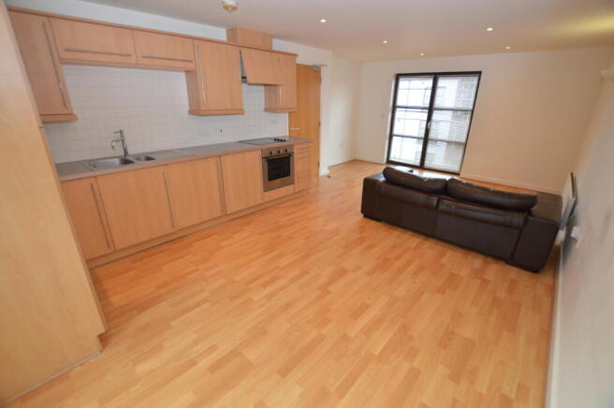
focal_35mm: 15
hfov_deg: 100.4
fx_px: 256
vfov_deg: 77.2
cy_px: 204
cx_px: 307
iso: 400
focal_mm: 10
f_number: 5
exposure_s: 1/100
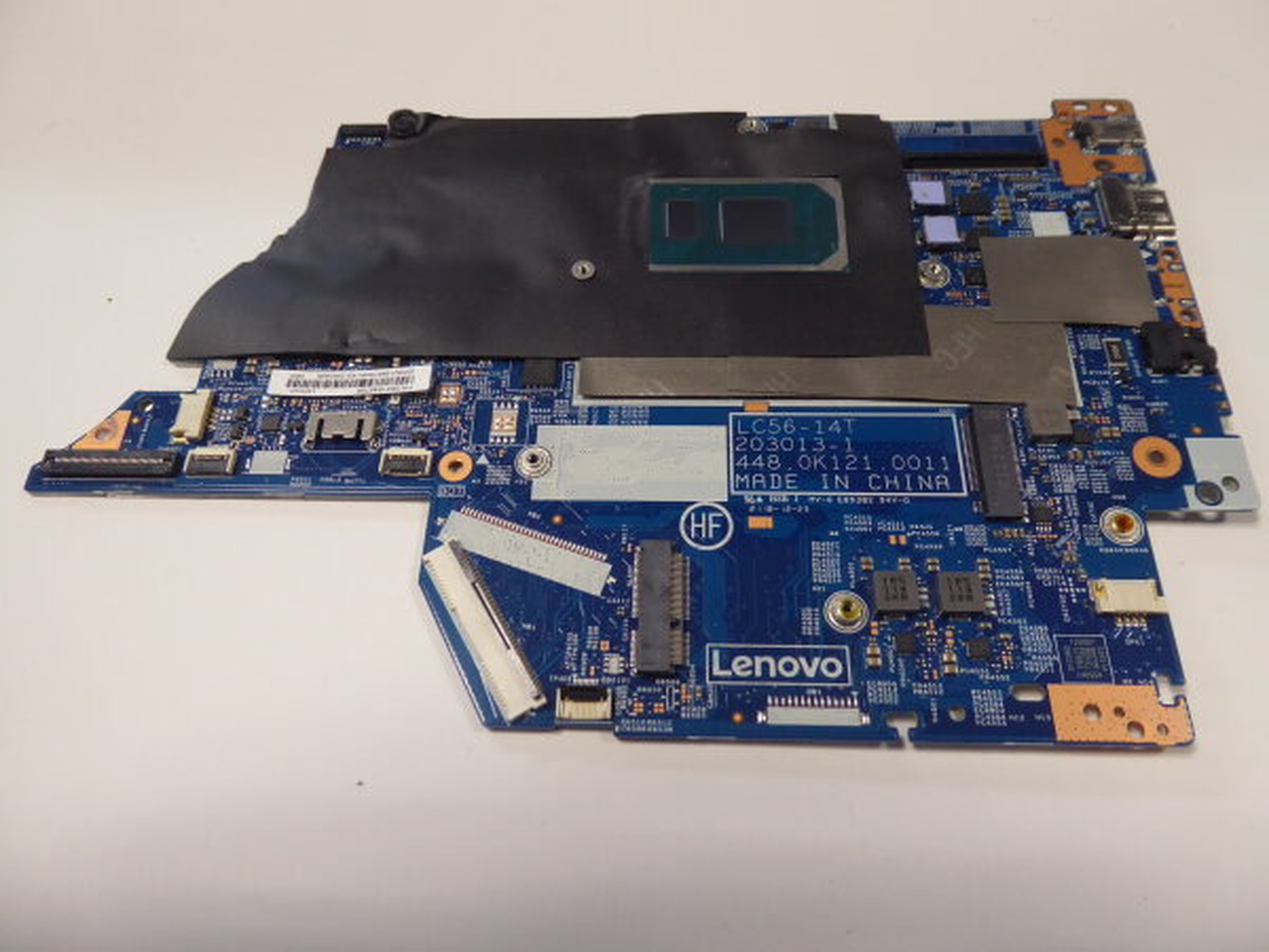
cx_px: 634
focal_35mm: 25
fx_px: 916
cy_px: 476
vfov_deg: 54.9
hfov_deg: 69.4
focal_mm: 4.3
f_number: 3.3
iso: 320
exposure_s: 1/60
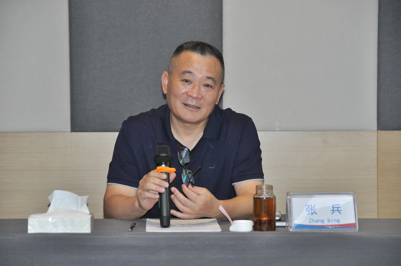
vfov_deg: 8.7
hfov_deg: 13.1
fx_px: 1752
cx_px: 200
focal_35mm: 158
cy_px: 133
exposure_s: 1/60
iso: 640
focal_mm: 105
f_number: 5.3
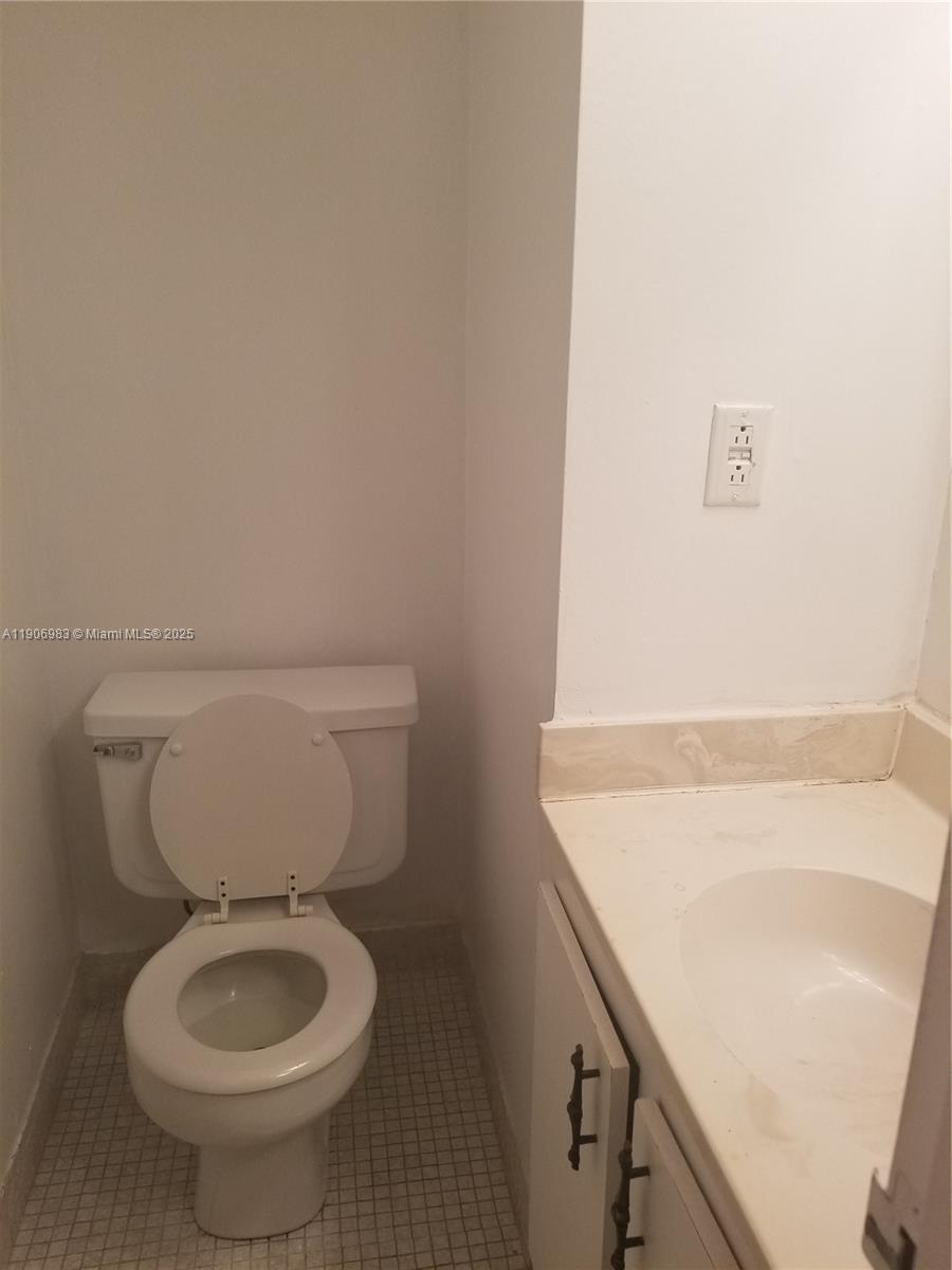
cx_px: 476
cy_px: 635
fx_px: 953
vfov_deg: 67.3
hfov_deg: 53.1
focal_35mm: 26
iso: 125
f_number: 1.7
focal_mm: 4.25
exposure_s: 1/60
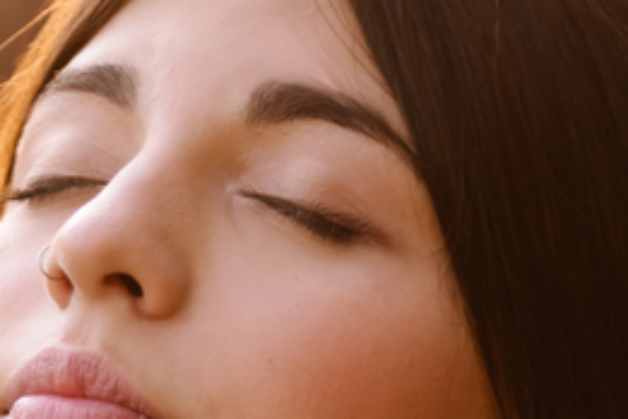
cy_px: 498
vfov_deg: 4.8
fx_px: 4971
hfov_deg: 7.2
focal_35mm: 285
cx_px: 26
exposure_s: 1/320
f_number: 2.8
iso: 200
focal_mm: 62
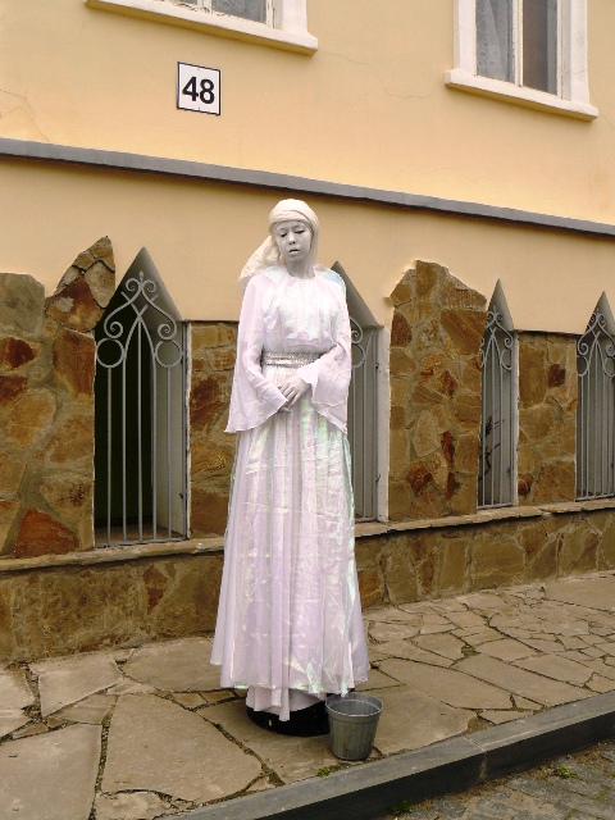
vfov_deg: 51.4
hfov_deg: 39.7
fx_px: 853
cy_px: 410
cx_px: 308
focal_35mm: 36
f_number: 4.5
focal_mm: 6
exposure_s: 1/200
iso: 100
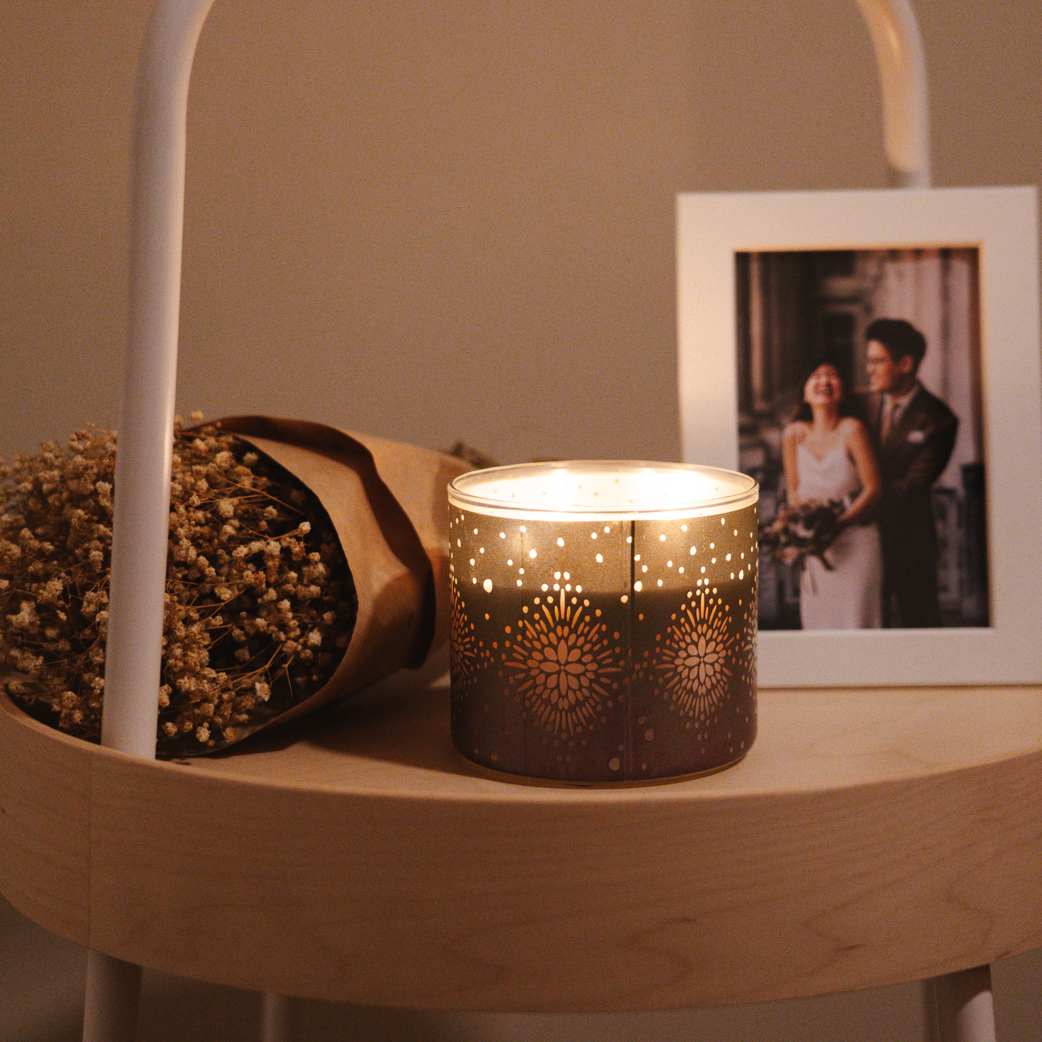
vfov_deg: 22.8
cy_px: 516
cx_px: 580
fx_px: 2588
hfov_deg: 22.8
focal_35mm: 76
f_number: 4
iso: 3200
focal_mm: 59
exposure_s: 1/200
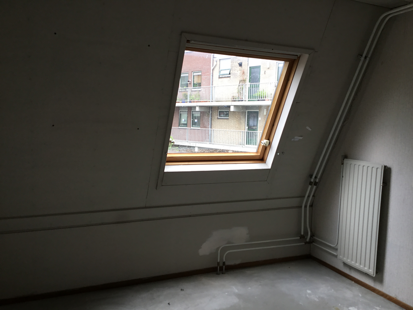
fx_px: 370
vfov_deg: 45.4
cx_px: 206
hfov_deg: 58.4
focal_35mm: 31
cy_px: 155
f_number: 2.4
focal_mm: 3.3
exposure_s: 1/50
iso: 32
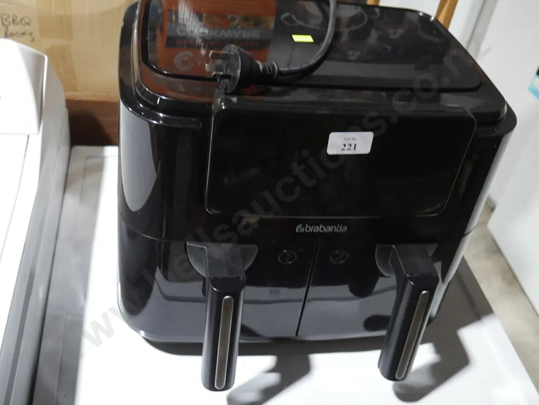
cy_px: 202
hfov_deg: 46.8
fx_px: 623
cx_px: 270
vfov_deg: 36.0
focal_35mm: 40
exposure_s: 1/60
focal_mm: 20
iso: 640
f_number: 4.4
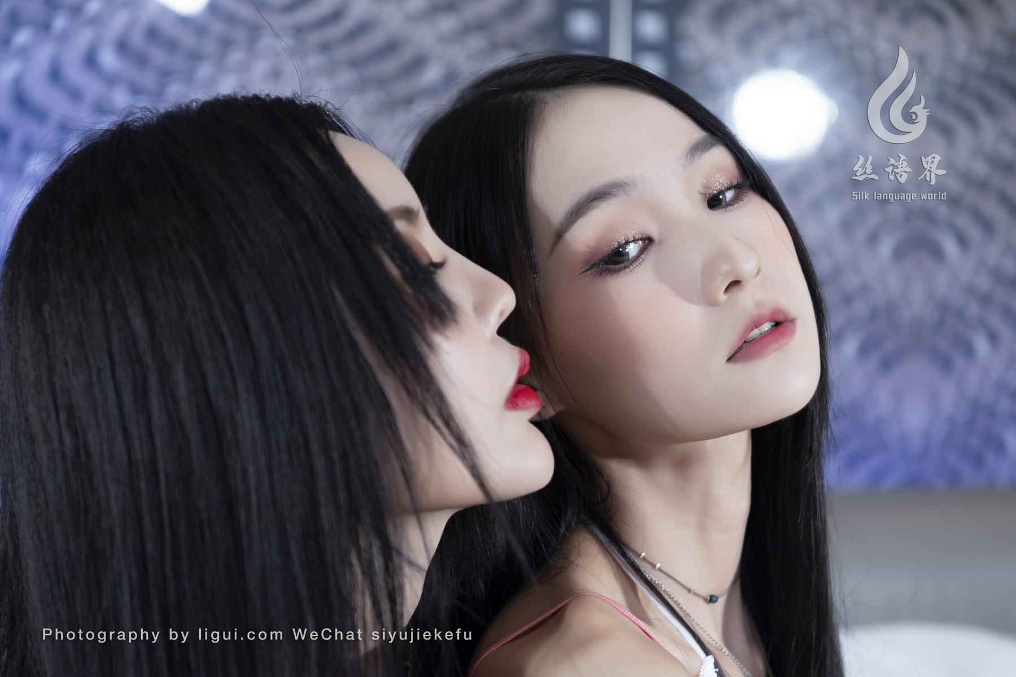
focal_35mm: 70
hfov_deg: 28.8
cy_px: 338
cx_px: 508
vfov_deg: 19.5
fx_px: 1975
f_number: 2.8
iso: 125
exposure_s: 1/50
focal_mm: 70
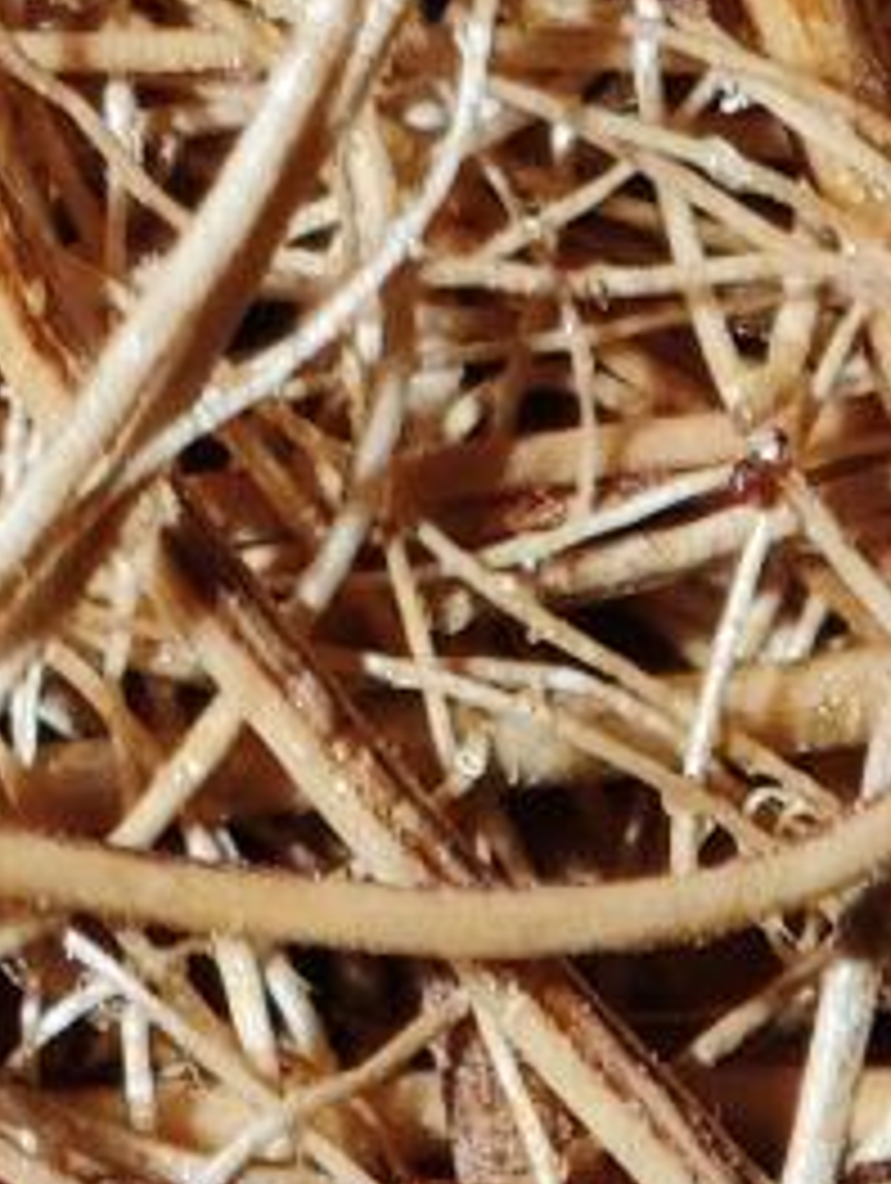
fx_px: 19652
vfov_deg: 3.4
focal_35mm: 574
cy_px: -2625
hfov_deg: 2.6
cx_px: -1616
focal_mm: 9
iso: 250
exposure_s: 1/100
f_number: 2
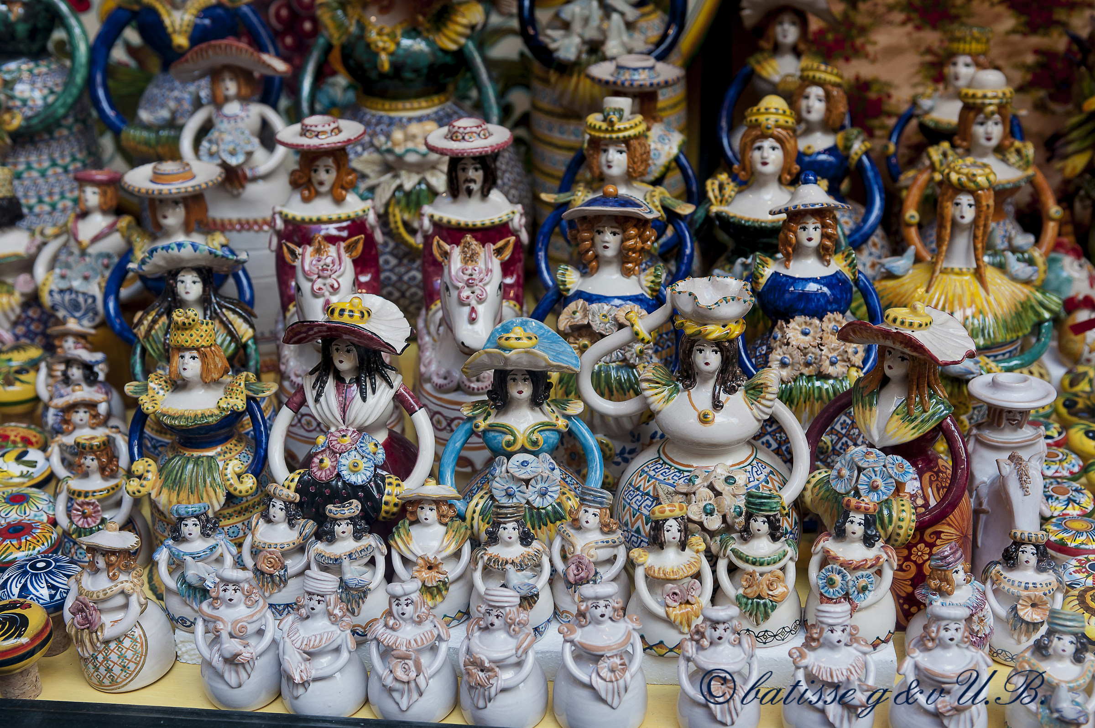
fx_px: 1520
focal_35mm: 50
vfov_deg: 26.9
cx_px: 548
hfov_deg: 39.6
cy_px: 364
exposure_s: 1/80
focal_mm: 50
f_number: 5.6
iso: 450
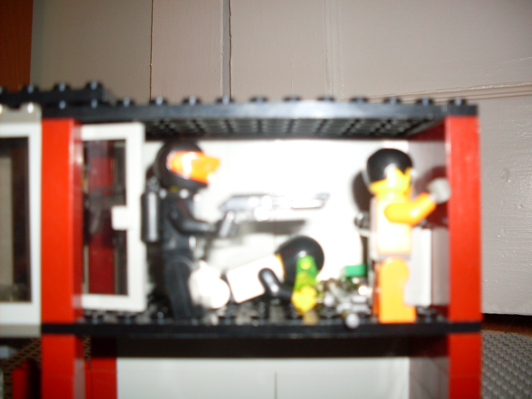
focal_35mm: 38
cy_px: 200
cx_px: 266
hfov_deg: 49.0
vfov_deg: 37.7
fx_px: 584
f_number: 2.8
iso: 100
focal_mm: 6.3
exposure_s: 1/45
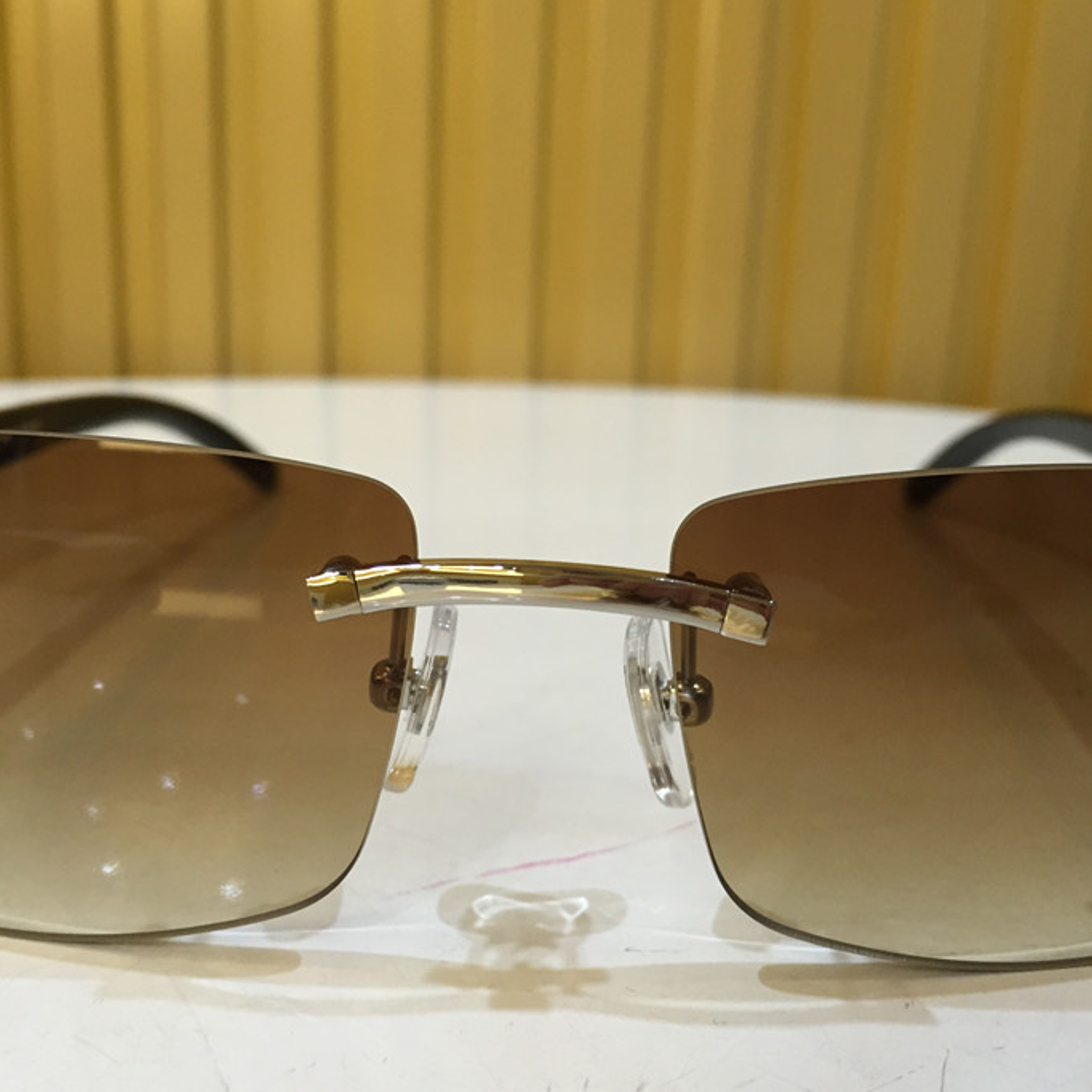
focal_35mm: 35
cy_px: 540
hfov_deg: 47.2
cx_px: 536
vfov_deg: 47.2
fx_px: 1249
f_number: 2.2
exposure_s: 1/33
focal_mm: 4.15
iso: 160
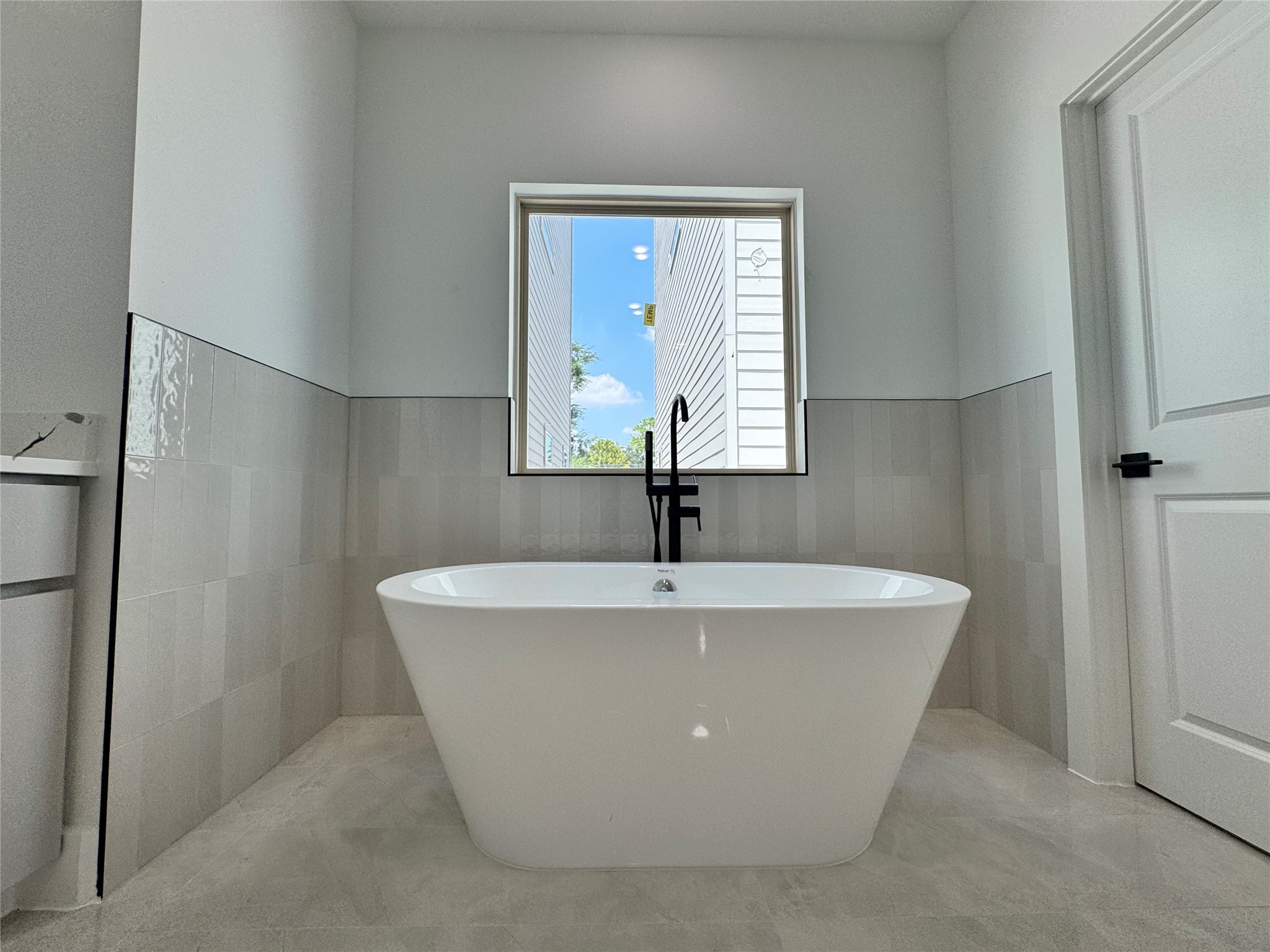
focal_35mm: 14
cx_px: 635
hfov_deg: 102.1
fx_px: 514
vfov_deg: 85.7
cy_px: 476
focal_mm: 2.22
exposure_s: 1/488
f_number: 2.2
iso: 40
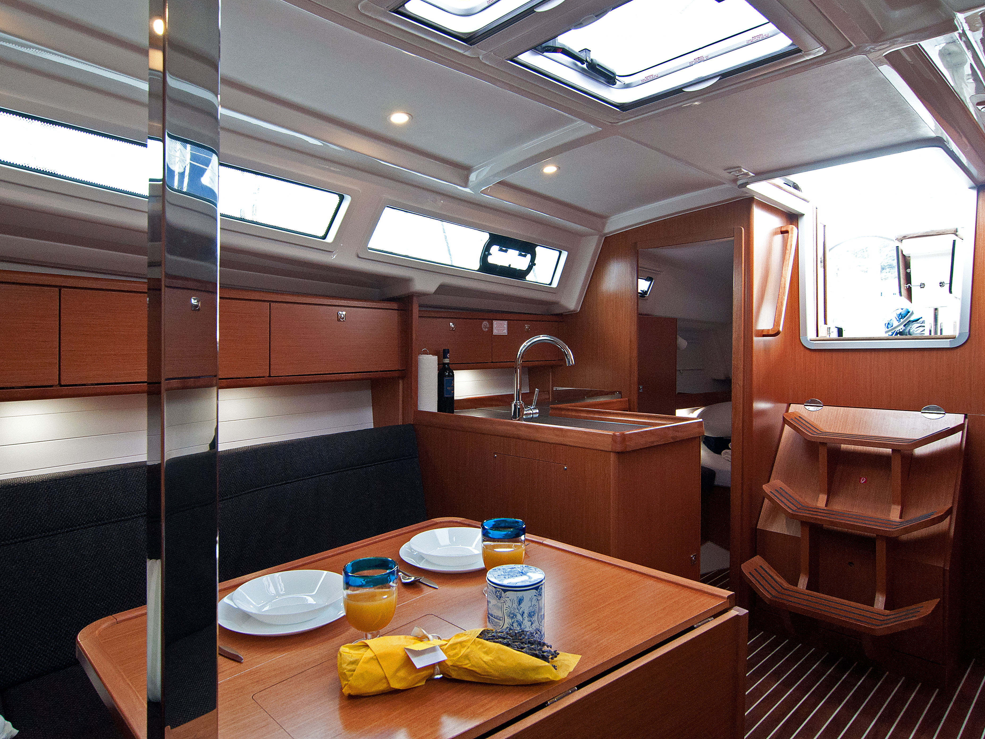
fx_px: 569
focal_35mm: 20
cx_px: 481
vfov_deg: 66.0
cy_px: 361
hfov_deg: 81.7
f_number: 6.3
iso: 1000
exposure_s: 1/100
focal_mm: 12
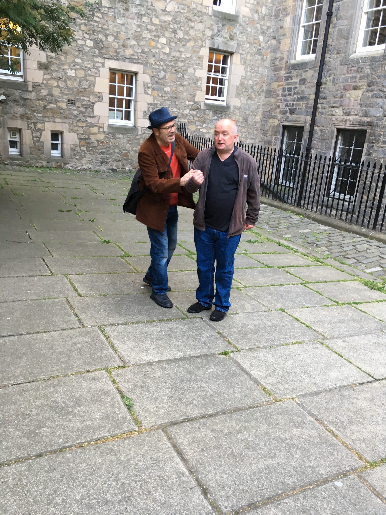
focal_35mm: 29
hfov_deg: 48.2
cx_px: 193
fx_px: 431
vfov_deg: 61.7
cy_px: 258
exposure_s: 1/33
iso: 80
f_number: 2.2
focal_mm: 4.15
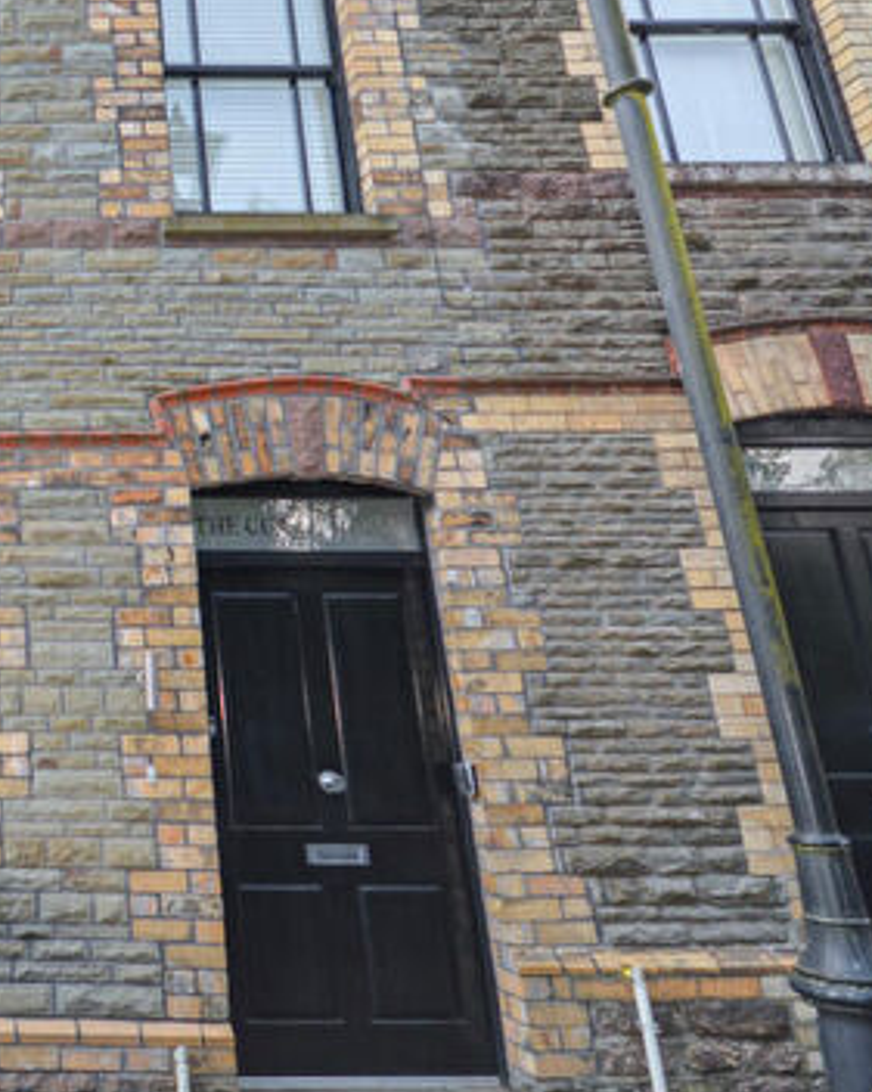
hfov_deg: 39.7
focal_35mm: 28
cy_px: 425
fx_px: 904
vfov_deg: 61.6
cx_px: -130
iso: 100
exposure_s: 1/125
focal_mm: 10
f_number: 4
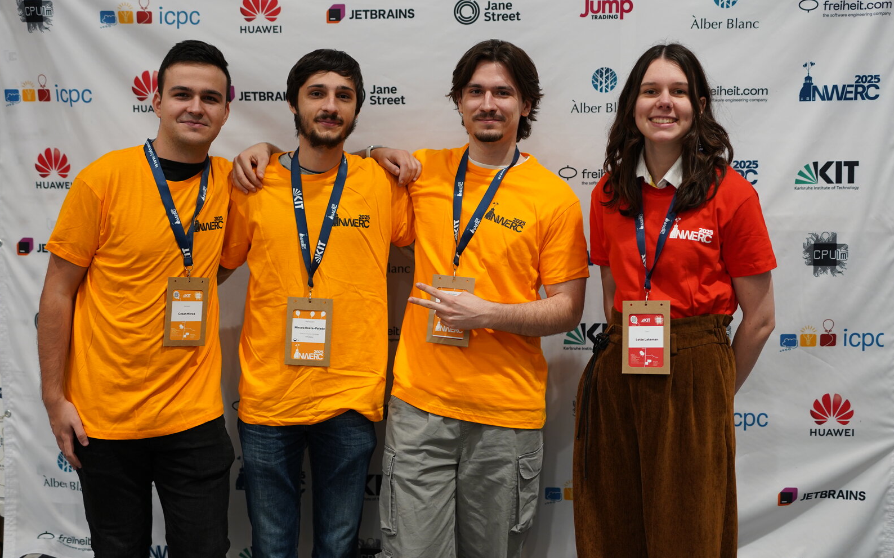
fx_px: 1267
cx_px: 439
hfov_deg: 38.9
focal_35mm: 52
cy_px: 281
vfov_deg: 24.9
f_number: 1.8
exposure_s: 1/125
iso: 640
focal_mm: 50
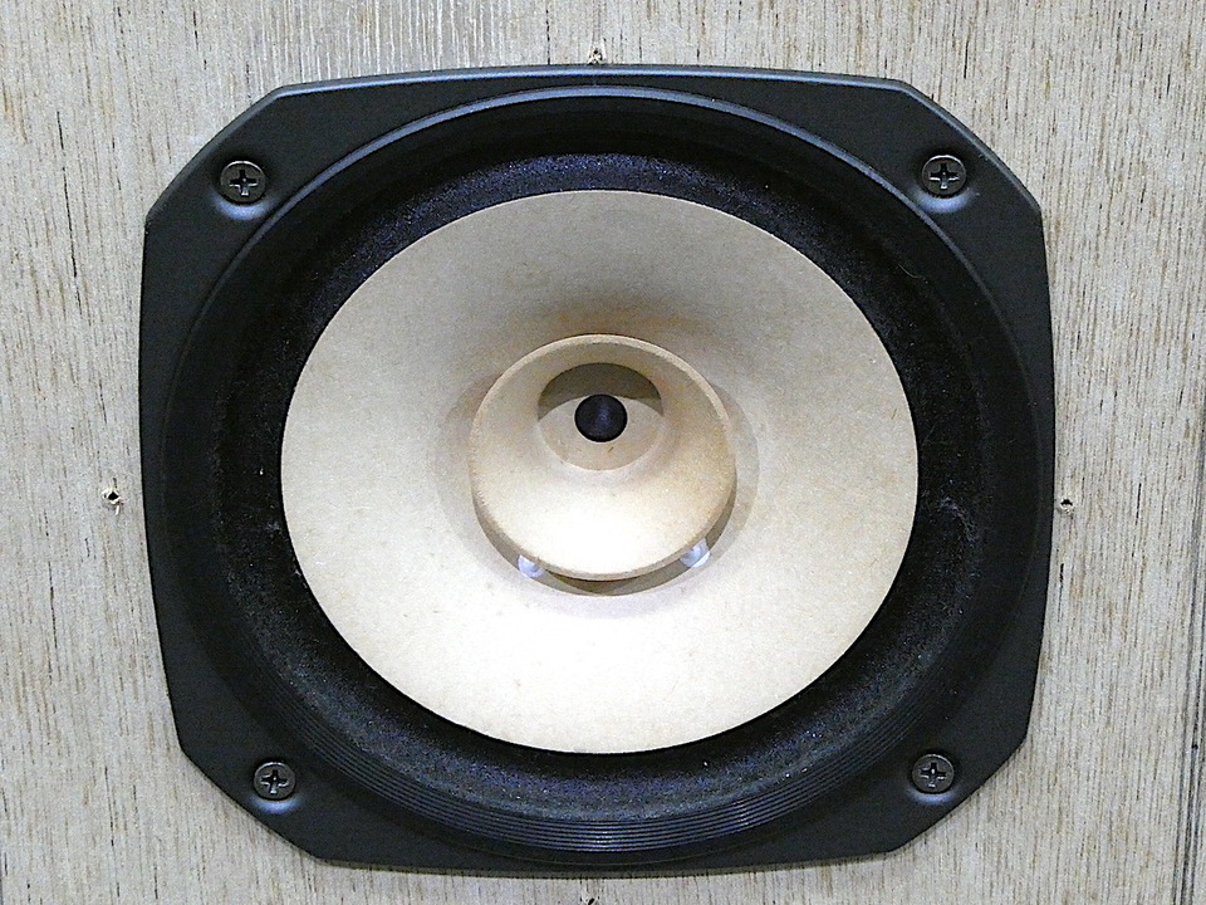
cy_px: 452
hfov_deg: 14.6
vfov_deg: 11.0
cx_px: 603
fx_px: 4703
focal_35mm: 135
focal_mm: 24.2
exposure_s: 1/40
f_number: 5.3
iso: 1600
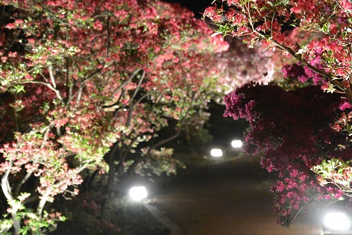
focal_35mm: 103
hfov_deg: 19.8
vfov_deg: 13.3
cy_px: 110
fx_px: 1007
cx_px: 211
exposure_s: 1/15
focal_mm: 30
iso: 1250
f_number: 3.8
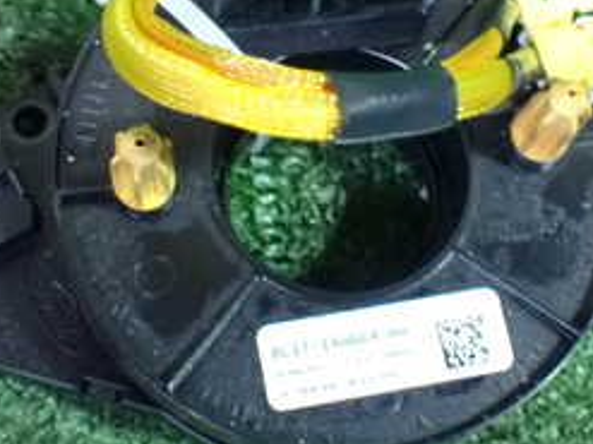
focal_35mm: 73
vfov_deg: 20.0
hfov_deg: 26.7
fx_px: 1250
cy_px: 110
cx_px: 298
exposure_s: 1/25
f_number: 2.3
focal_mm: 5.4
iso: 1600
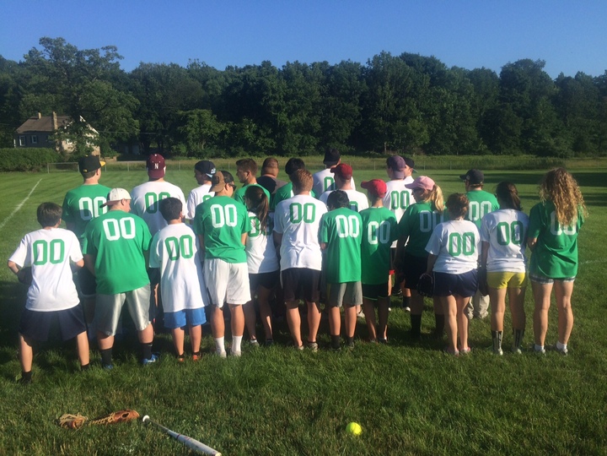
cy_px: 228
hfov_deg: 61.7
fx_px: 509
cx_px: 304
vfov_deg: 48.2
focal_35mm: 29
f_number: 2.2
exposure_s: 1/1953
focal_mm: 4.15
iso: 32
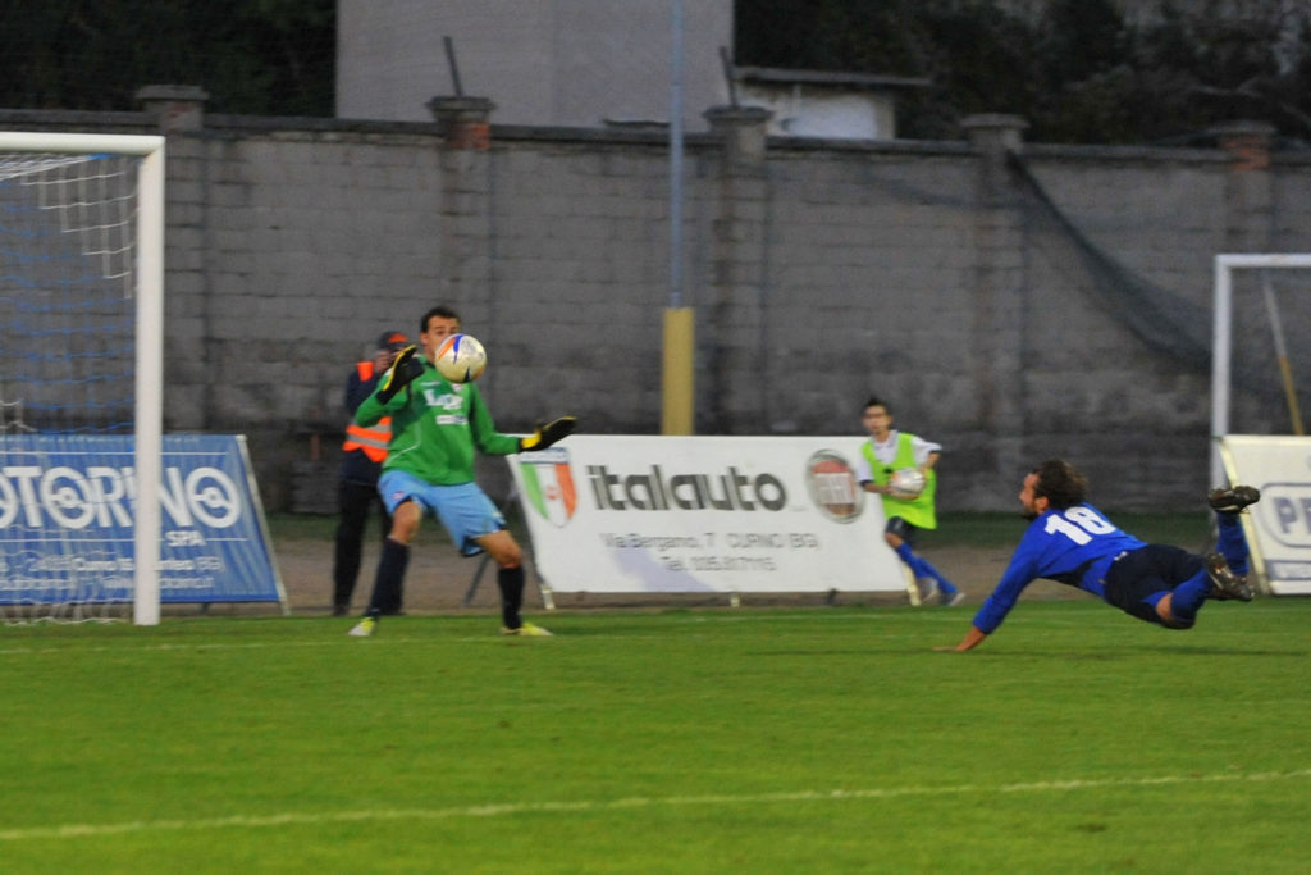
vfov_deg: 6.9
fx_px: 7284
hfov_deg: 10.3
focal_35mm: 200
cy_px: 438
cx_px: 656
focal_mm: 200
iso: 2500
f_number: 2.8
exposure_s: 1/400
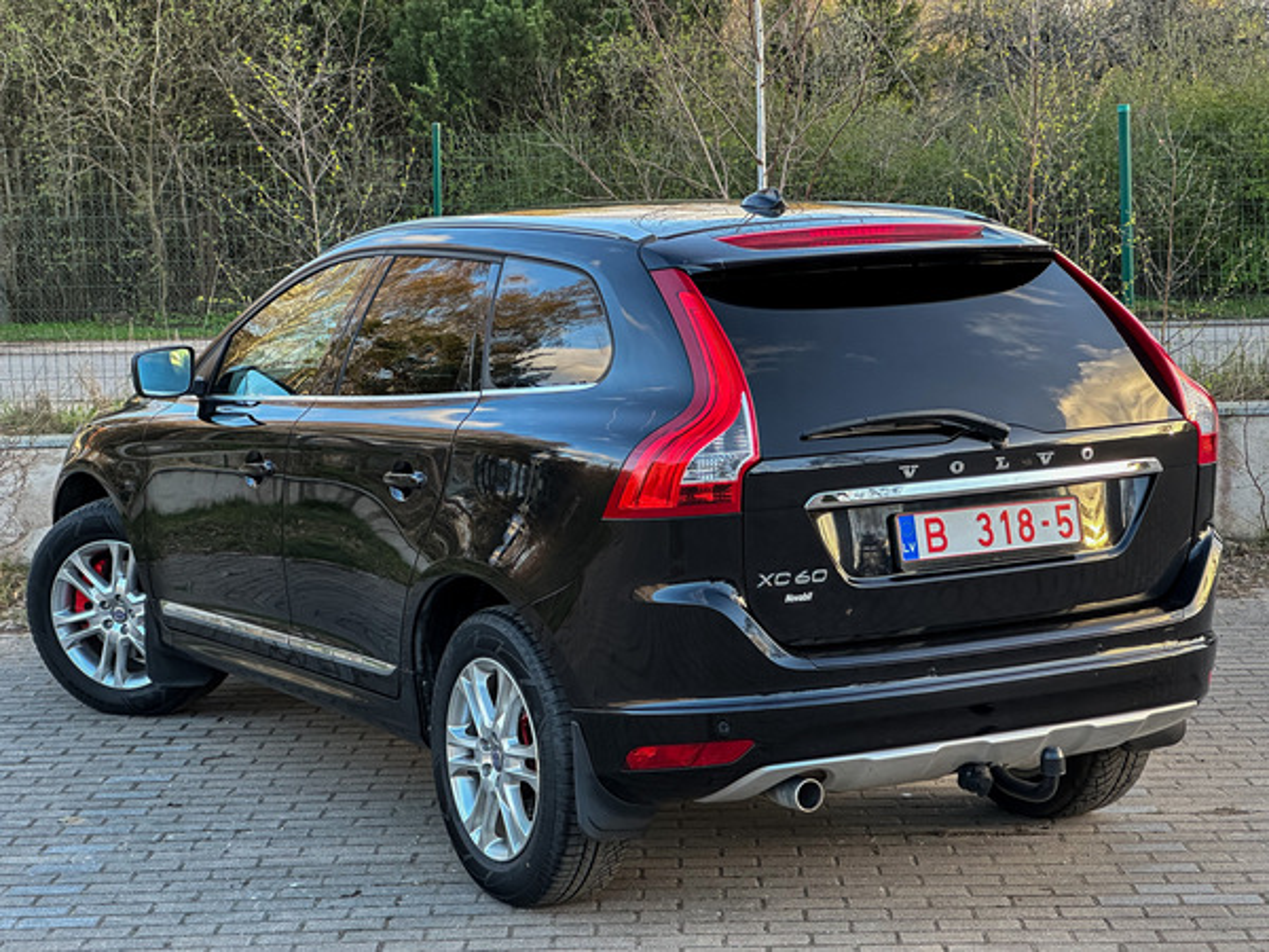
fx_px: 2823
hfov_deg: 25.3
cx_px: 634
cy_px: 476
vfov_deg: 19.1
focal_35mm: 77
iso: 160
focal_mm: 9
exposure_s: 1/99
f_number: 2.8
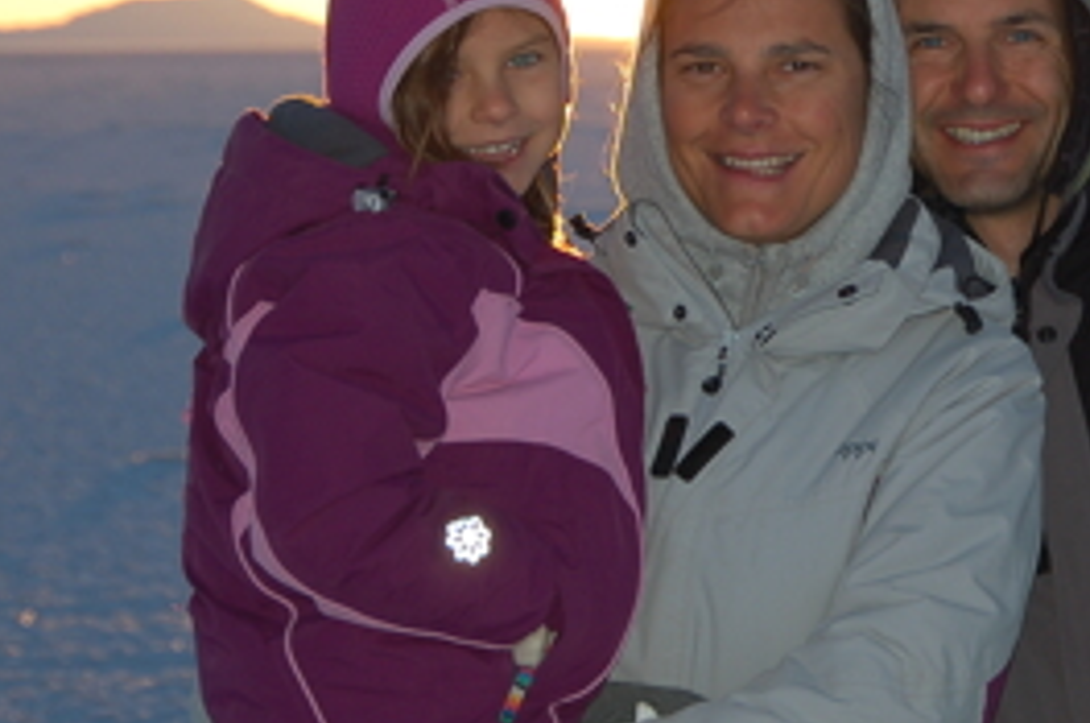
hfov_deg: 10.6
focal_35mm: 194
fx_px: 5863
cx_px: 954
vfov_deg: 7.0
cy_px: 153
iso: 200
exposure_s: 1/250
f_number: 5.3
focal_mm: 62
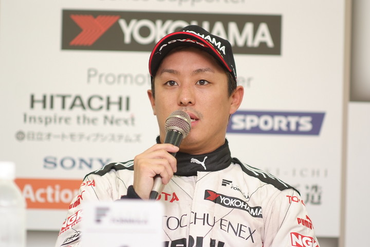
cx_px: 185
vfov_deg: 8.7
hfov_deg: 13.0
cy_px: 124
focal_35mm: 158
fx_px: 1624
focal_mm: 105
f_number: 2.5
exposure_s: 1/125
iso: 400
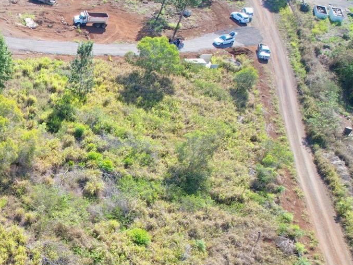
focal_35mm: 50
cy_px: 208
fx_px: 510
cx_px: -38
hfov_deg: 33.2
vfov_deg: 28.6
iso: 100
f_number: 2.8
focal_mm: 8.38
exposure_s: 1/640
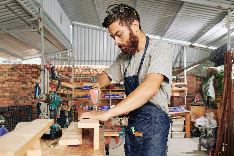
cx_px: 117
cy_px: 78
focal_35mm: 35
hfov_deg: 54.4
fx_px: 227
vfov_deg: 37.9
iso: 500
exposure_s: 1/160
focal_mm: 35
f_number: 4.5
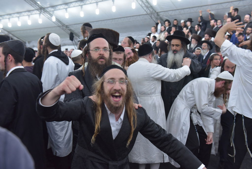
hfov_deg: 48.4
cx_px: 126
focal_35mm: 40
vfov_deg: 33.4
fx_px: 280
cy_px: 84
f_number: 4.5
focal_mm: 40
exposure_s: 1/320
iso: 2000
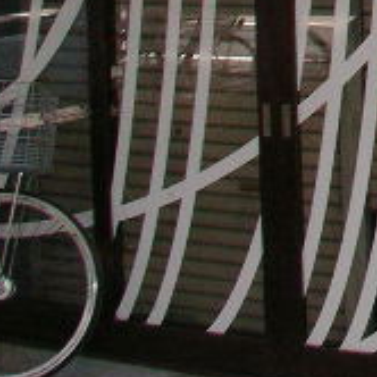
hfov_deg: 13.0
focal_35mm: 126
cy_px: -118
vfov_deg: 13.3
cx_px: 586
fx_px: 1553
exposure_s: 1/60
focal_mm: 5.7
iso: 125
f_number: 2.8
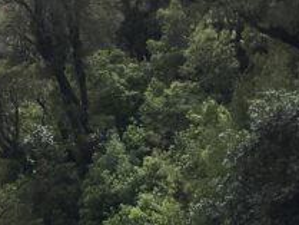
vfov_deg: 10.0
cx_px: -83
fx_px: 1227
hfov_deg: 13.4
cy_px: 387
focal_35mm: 142
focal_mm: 4.15
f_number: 2.2
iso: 25
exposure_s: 1/864
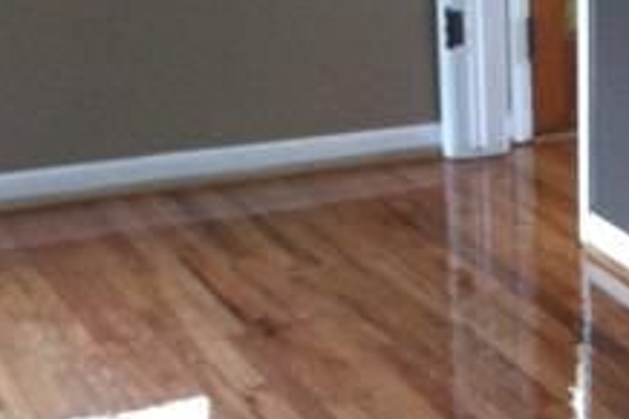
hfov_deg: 15.6
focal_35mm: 128
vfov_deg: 10.6
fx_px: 2235
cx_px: 679
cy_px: 433
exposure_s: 1/15
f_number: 2.8
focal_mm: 3.85
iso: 160
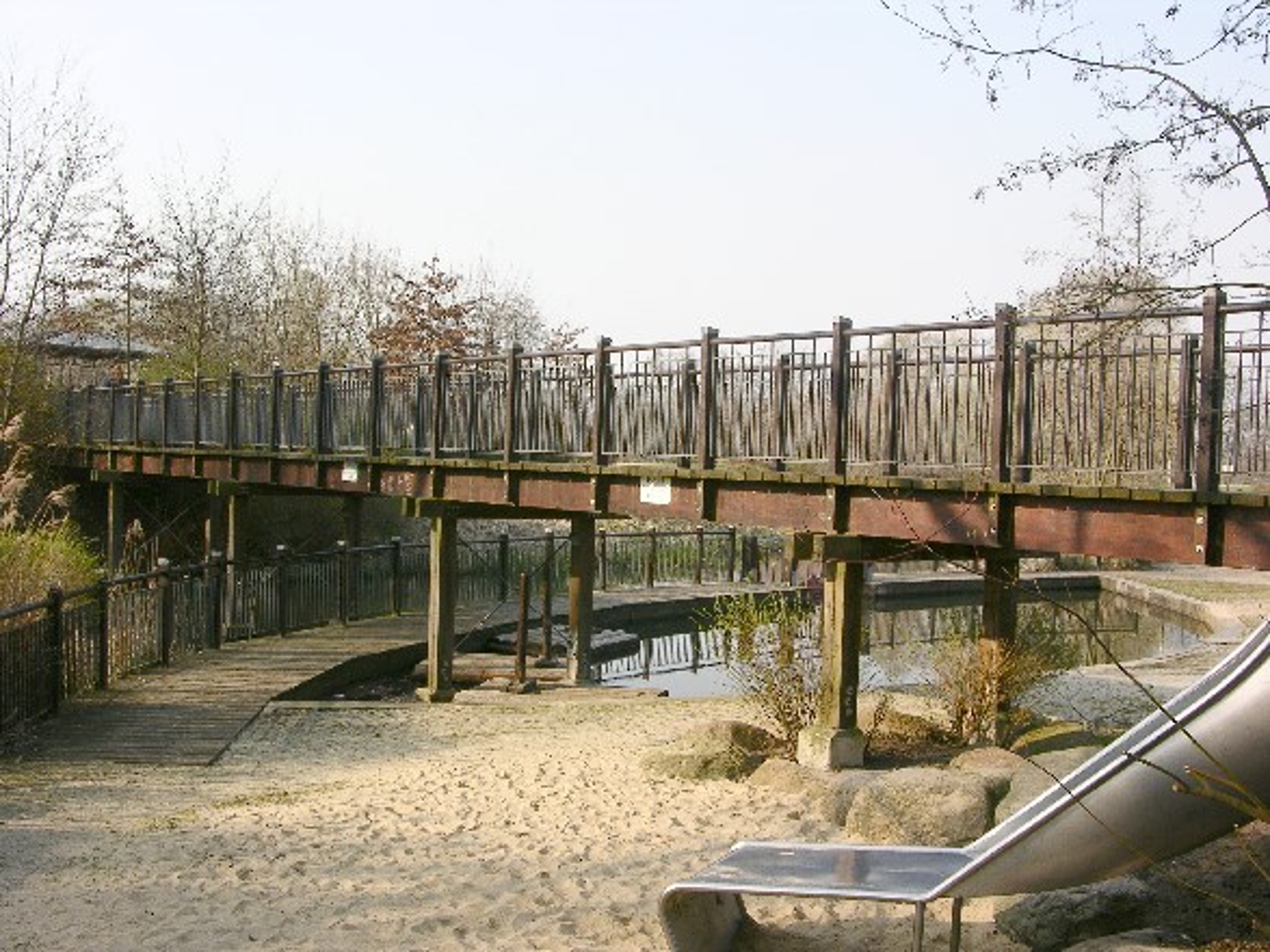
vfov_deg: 36.8
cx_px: 635
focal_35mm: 39
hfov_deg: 47.9
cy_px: 476
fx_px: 1431
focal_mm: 10
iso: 50
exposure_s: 1/82.2
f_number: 7.2
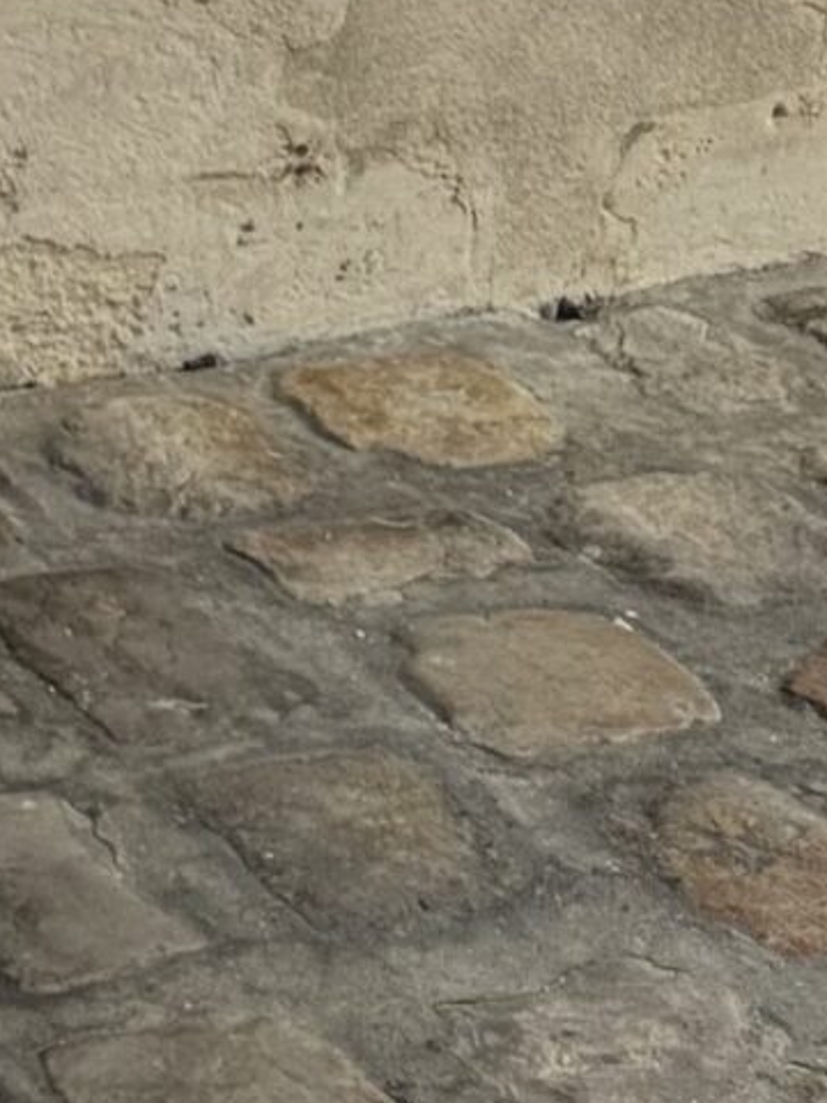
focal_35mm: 128
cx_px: -1160
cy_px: -687
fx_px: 4077
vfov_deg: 14.1
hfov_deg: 10.1
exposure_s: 1/60
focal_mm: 6.86
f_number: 1.78
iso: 250
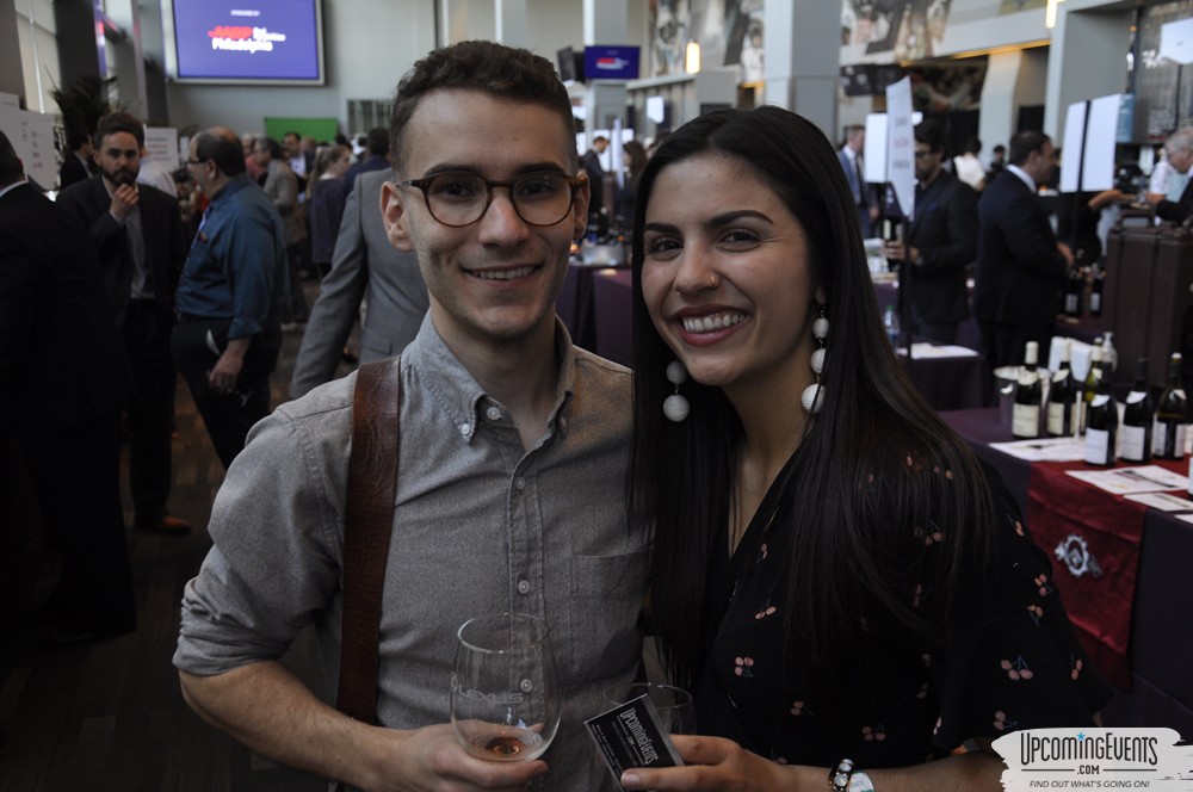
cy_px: 396
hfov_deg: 49.6
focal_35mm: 39
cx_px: 596
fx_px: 1291
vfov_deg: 34.1
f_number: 5
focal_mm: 26
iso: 400
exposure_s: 1/60
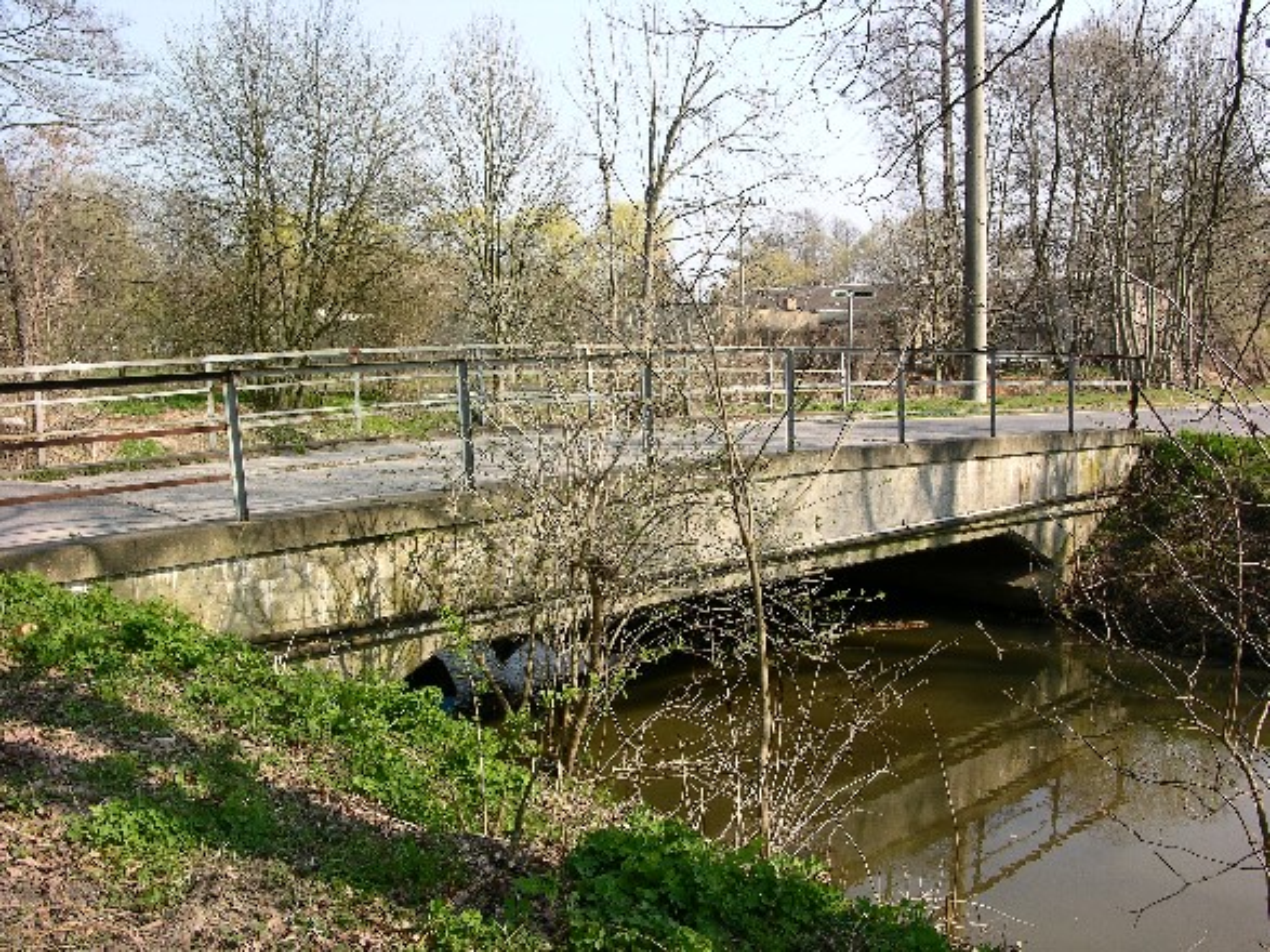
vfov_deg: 40.7
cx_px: 635
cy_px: 476
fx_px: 1284
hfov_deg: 52.6
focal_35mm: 35
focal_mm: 8.9
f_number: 7.1
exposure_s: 1/80.8
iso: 50
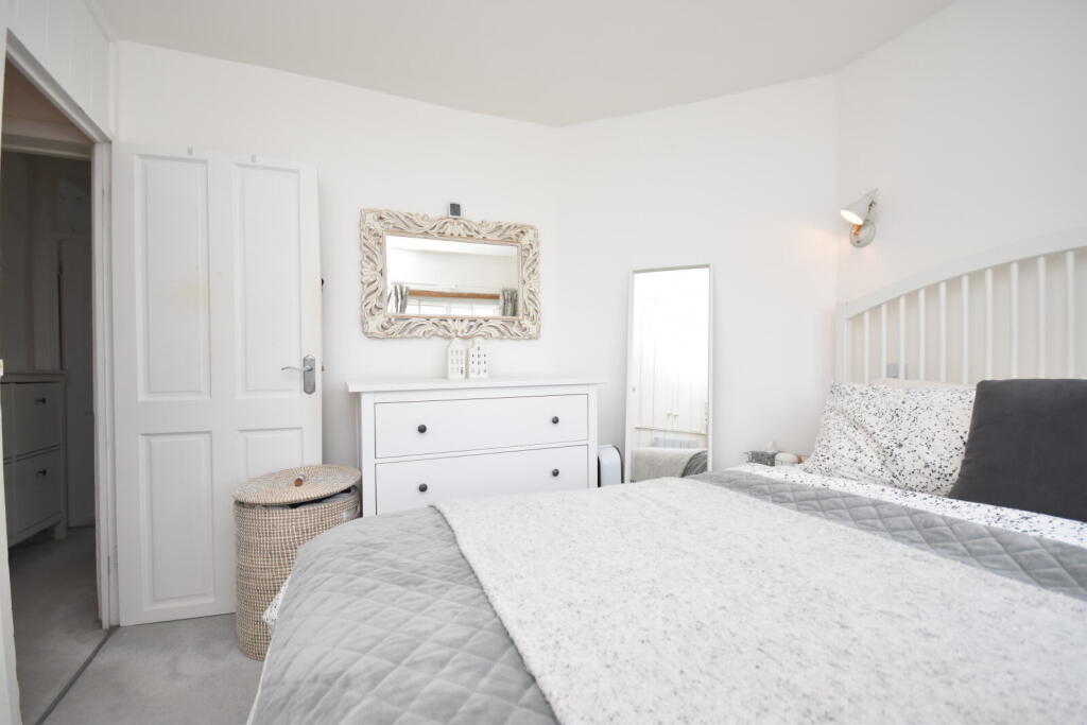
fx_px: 453
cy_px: 362
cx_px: 544
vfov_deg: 77.3
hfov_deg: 100.4
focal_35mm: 15
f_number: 4
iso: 450
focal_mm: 10
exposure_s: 1/250
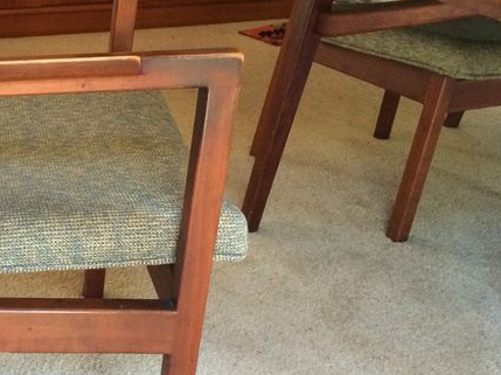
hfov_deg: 29.0
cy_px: 212
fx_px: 911
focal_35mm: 63
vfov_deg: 23.2
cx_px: 14
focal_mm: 4.12
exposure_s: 1/30
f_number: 2.2
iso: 200
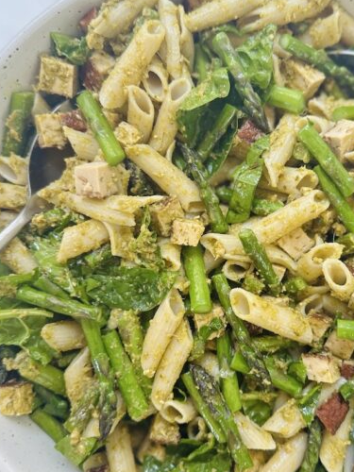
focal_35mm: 39
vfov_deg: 47.8
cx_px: 228
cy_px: 259
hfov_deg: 36.5
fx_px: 532
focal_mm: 6.86
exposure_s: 1/92
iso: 250
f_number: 1.78
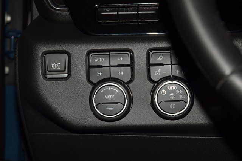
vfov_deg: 13.0
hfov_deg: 19.5
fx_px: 706
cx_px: 121
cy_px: 80
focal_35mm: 105
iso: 100
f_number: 8
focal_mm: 70
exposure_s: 1/125
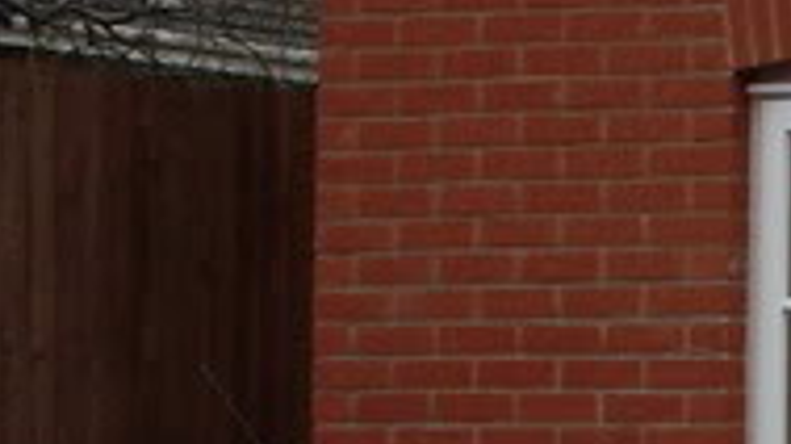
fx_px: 9977
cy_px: 1181
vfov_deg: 2.5
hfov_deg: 4.5
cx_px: 1264
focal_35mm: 476
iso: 100
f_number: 5.2
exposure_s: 1/180
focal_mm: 17.1
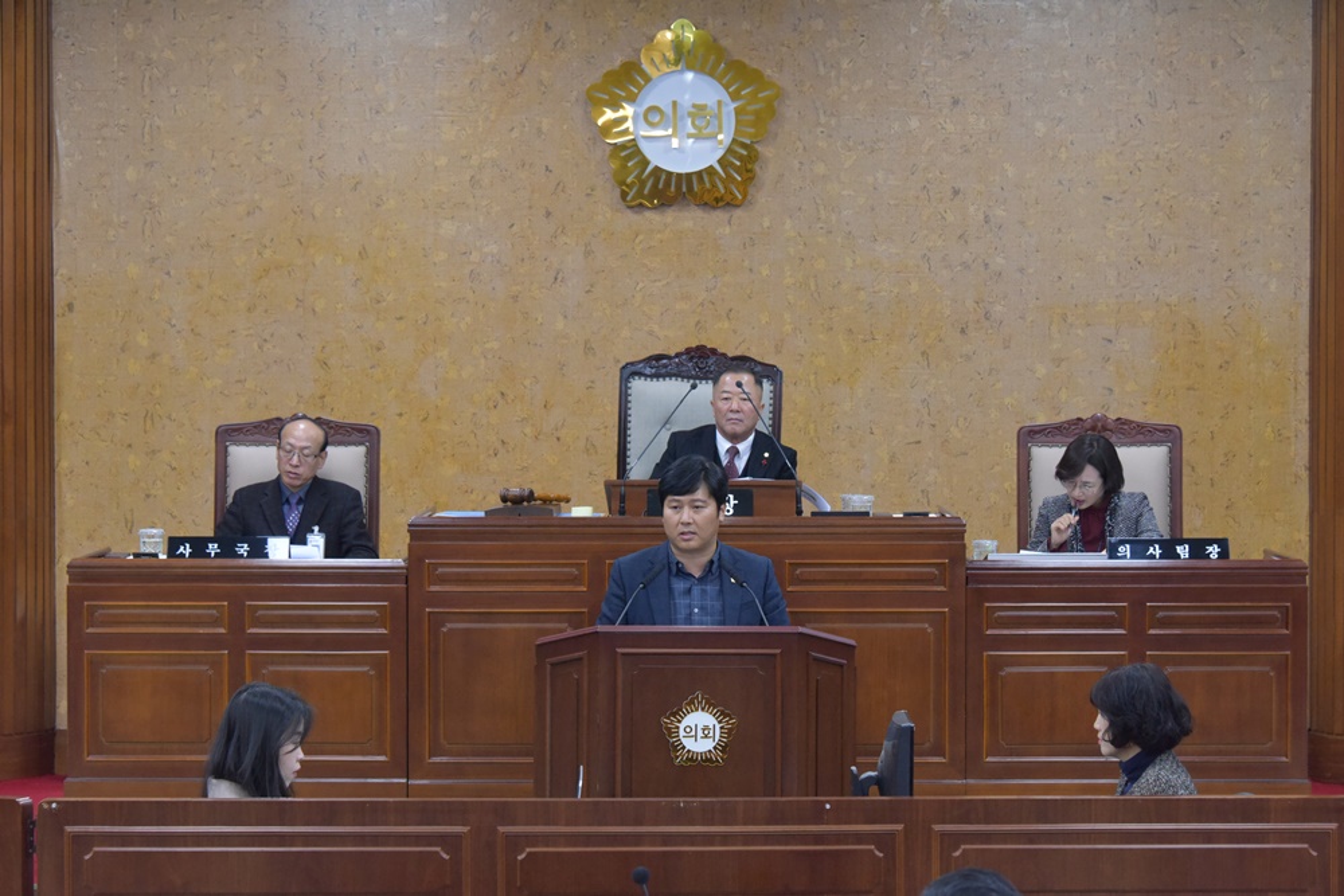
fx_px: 3659
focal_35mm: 98
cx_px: 672
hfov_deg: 20.8
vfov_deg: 14.0
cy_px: 448
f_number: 9
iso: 5000
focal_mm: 98
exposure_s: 1/100
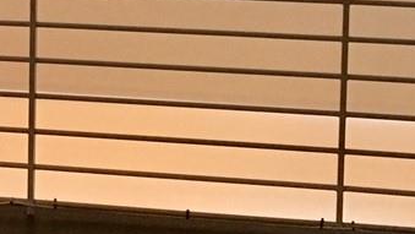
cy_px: -125
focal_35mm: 149
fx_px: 1640
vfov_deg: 8.0
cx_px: -147
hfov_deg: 13.8
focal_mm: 4.15
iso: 200
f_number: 2.2
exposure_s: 1/30
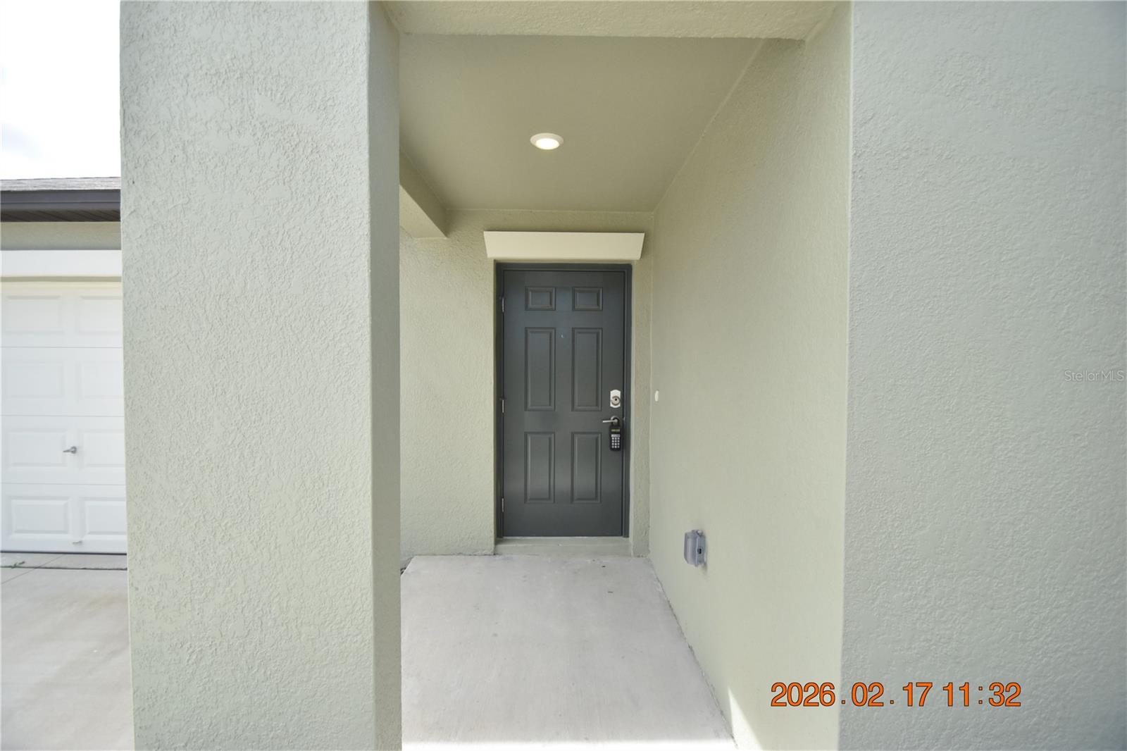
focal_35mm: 15
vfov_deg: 77.3
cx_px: 564
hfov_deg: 100.4
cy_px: 376
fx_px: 469
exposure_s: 1/4000
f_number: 3.5
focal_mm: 10
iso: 800
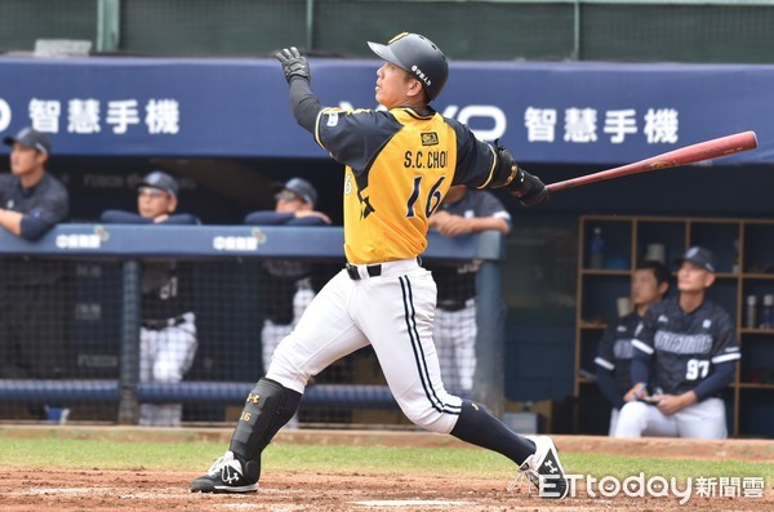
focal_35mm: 330
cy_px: 256
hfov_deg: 6.3
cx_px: 387
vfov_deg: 4.1
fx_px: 7078
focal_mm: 330
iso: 1000
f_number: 5.6
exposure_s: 1/800
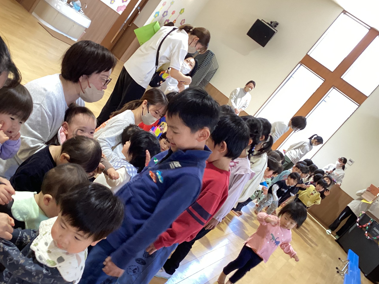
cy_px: 164
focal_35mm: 40
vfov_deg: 35.9
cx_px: 150
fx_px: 438
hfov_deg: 46.5
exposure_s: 1/60
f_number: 2.4
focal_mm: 3.3
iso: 125
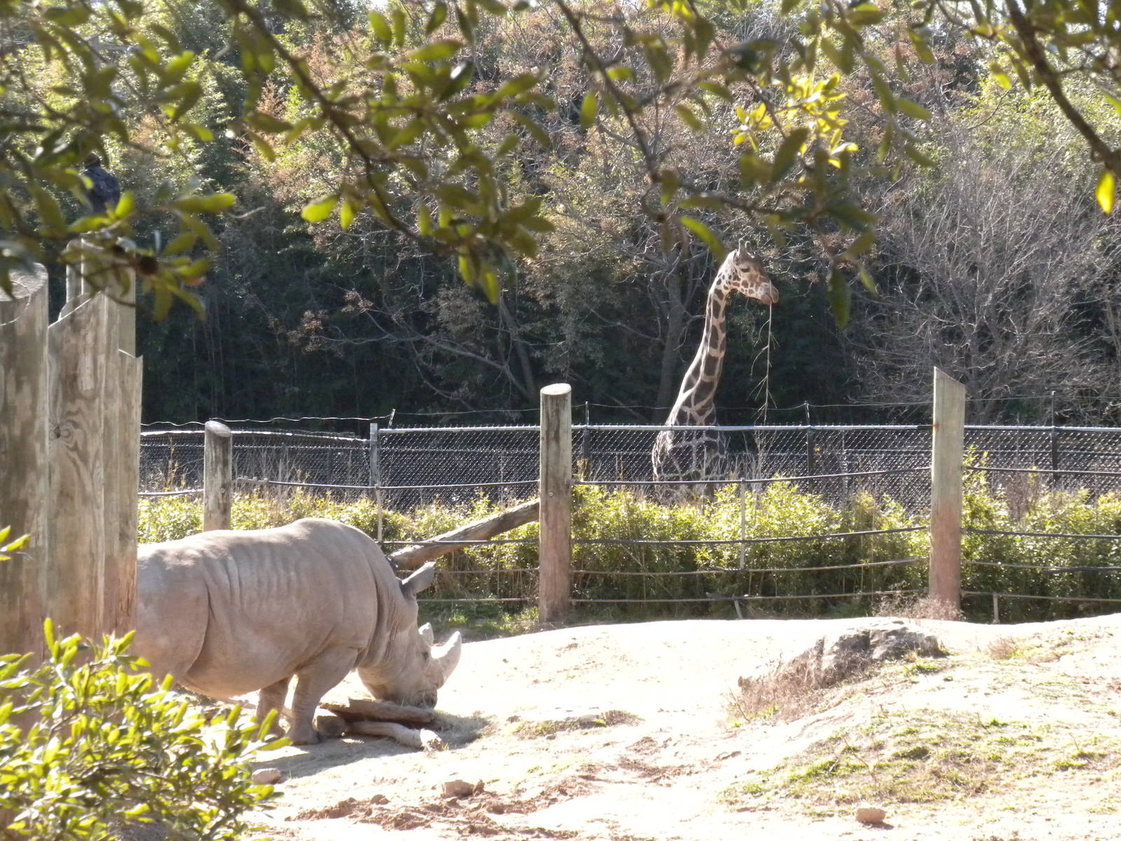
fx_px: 3854
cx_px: 560
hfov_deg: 16.6
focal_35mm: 119
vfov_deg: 12.5
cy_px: 420
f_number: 5.1
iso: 400
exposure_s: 1/527
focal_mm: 21
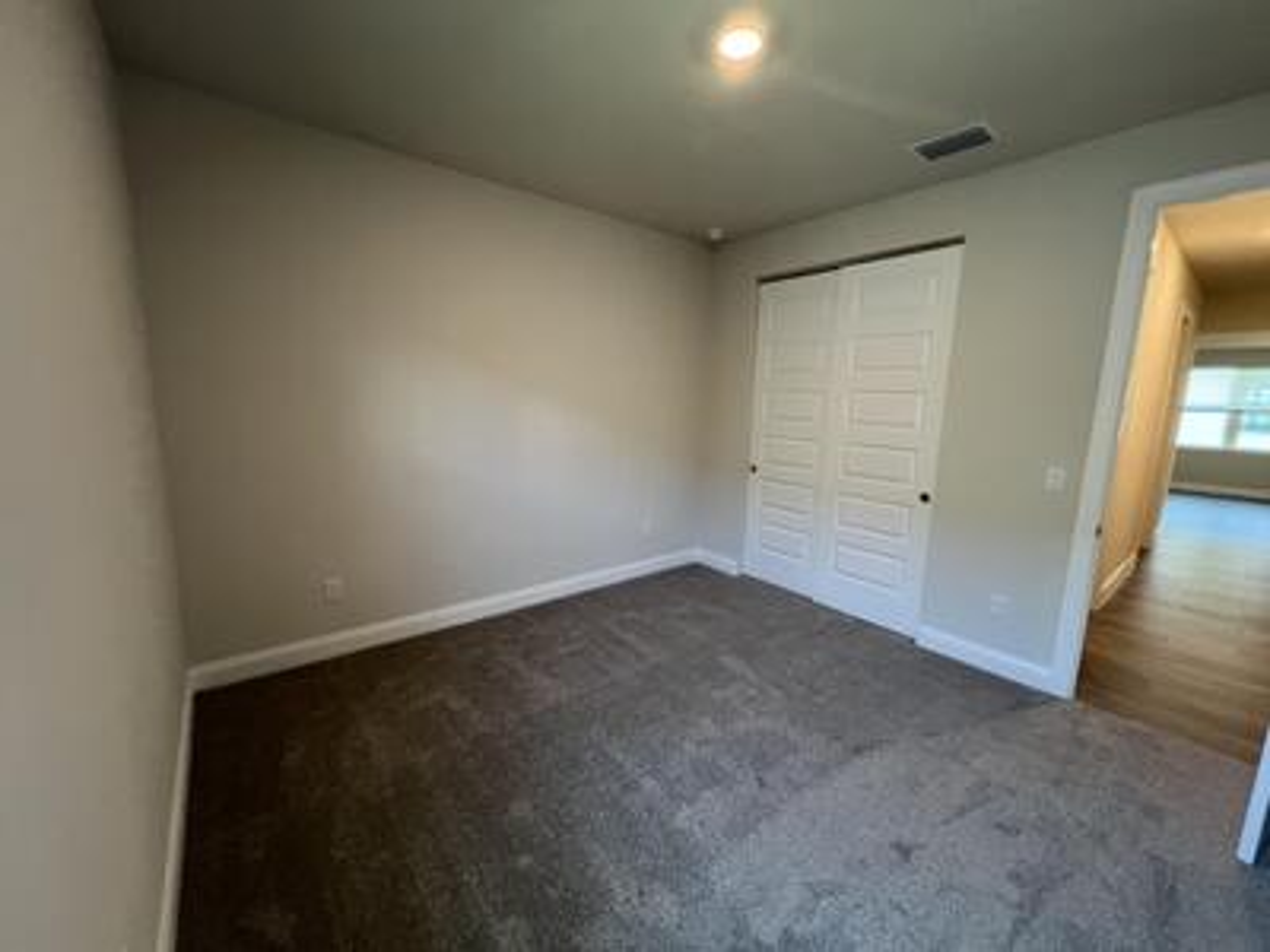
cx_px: 635
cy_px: 476
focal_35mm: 13
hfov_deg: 106.2
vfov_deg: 89.9
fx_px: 477
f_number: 1.8
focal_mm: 1.57
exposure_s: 1/60
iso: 200
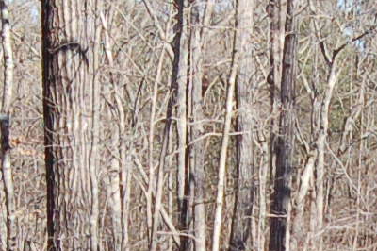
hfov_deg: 10.1
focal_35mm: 203
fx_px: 2124
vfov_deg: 6.7
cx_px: 376
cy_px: 301
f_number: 8
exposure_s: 1/250
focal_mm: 18
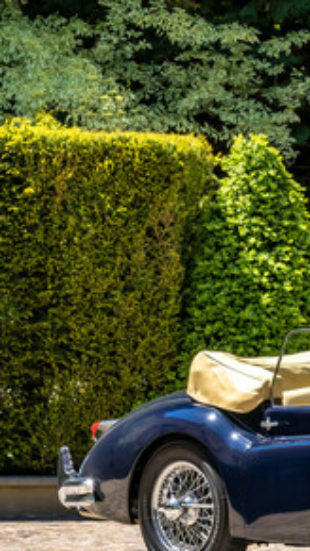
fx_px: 3687
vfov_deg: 8.6
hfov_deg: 4.8
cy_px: 326
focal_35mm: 252
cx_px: 541
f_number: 14
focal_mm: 117
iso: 50
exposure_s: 1/50
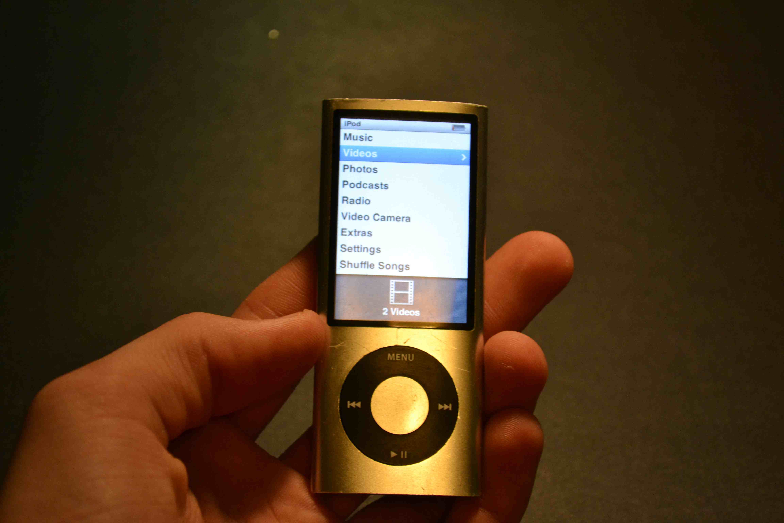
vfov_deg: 16.6
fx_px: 1797
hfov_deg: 24.6
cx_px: 392
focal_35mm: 82
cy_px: 262
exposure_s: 1/60
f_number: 5.6
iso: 1250
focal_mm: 55
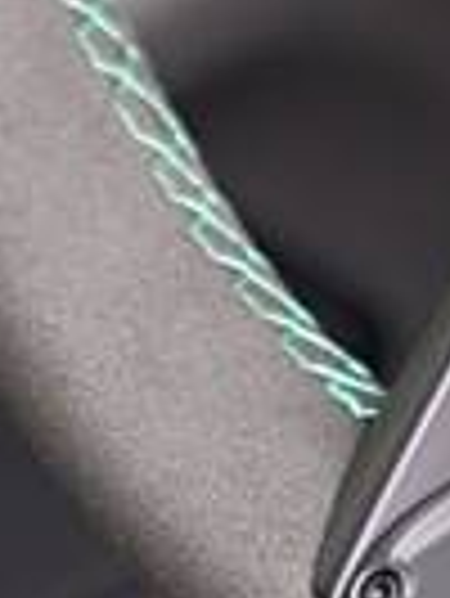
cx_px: 896
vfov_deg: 3.7
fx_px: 9155
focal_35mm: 529
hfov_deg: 2.8
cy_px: -688
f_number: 2.8
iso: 100
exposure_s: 1/50
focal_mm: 61
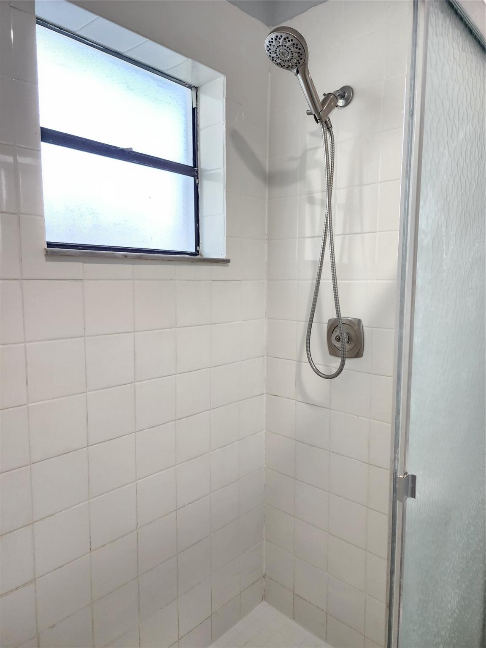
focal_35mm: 23
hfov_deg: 58.9
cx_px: 243
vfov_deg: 73.9
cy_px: 324
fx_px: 431
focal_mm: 6.4
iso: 250
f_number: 1.8
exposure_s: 1/120
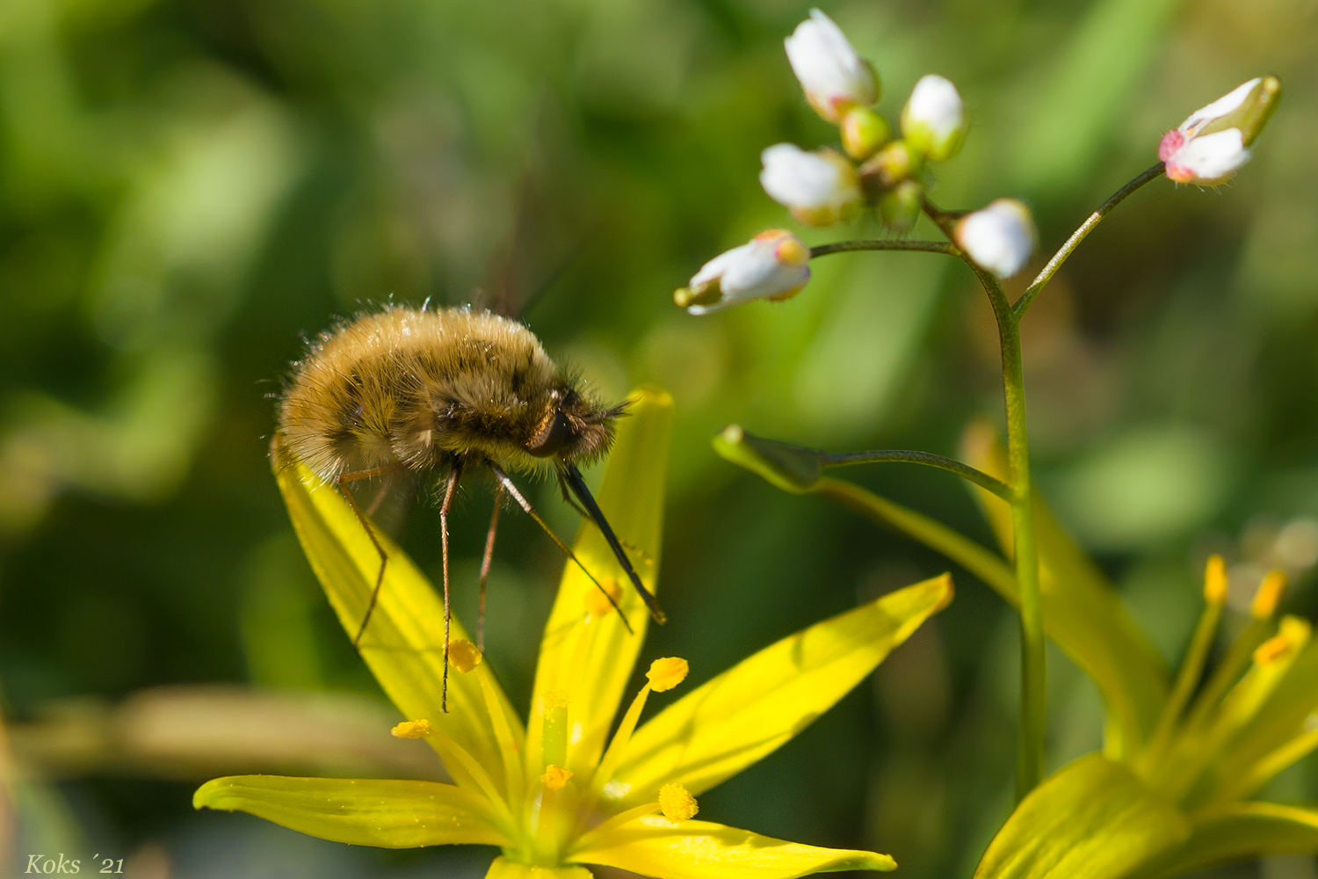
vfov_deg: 6.9
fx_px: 7322
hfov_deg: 10.3
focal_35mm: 200
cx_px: 659
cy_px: 440
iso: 200
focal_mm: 200
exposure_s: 1/320
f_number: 7.1
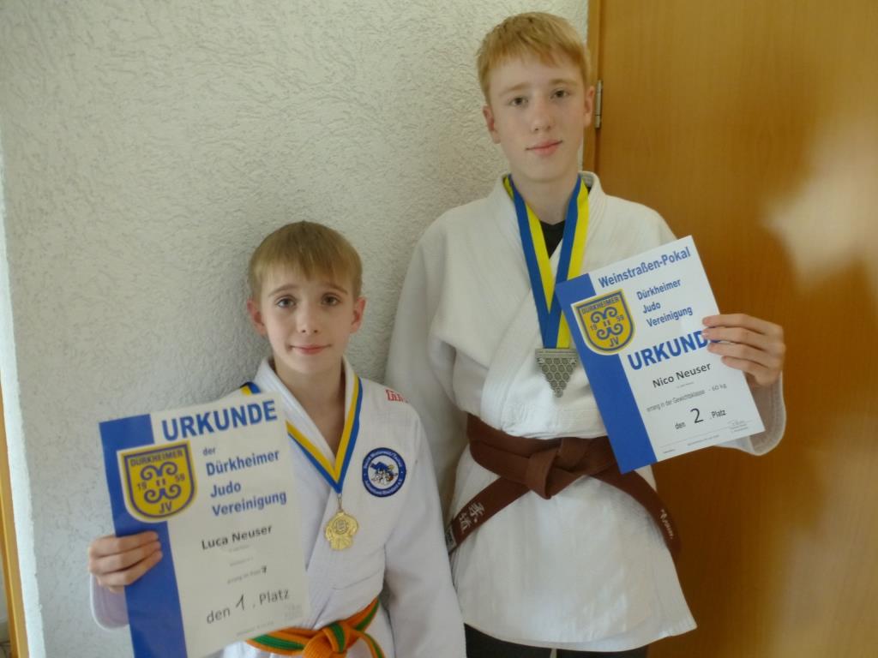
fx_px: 609
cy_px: 329
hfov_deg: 71.6
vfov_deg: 56.8
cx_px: 439
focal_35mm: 24
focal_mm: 4.3
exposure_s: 1/10
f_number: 3.3
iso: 400
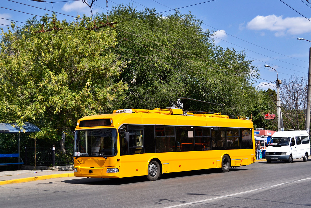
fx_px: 376
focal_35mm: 44
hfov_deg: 45.0
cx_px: 156
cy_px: 104
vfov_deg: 30.8
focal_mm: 29
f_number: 5
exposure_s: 1/640
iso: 100
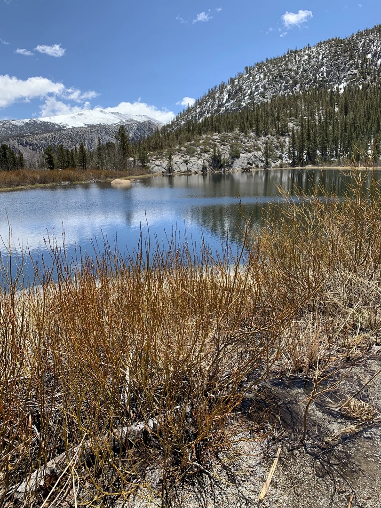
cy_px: 254
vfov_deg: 67.3
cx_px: 190
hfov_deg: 53.1
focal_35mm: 26
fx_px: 382
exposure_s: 1/1447
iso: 25
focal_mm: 4.25
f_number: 1.8
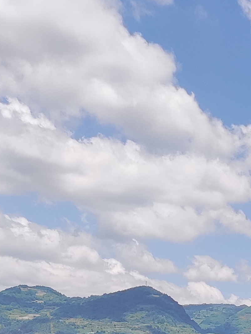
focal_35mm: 93
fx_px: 899
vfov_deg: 17.4
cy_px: 590
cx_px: 373
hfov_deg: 14.8
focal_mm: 4.71
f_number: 1.79
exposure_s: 1/1493
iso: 50
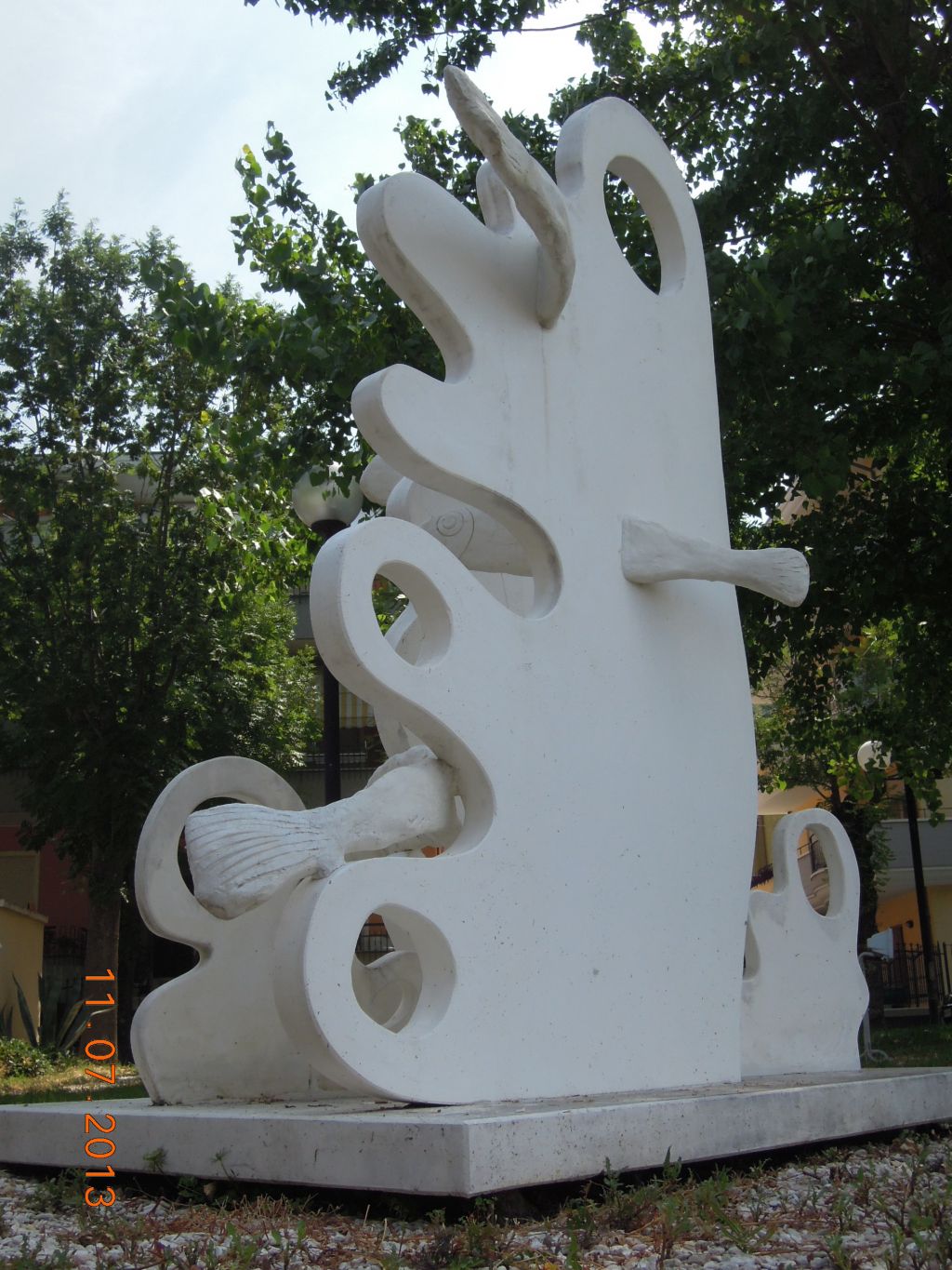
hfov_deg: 36.0
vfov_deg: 46.8
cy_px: 635
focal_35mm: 40
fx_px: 1467
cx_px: 476
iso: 160
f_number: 4.1
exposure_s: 1/1250
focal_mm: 7.2
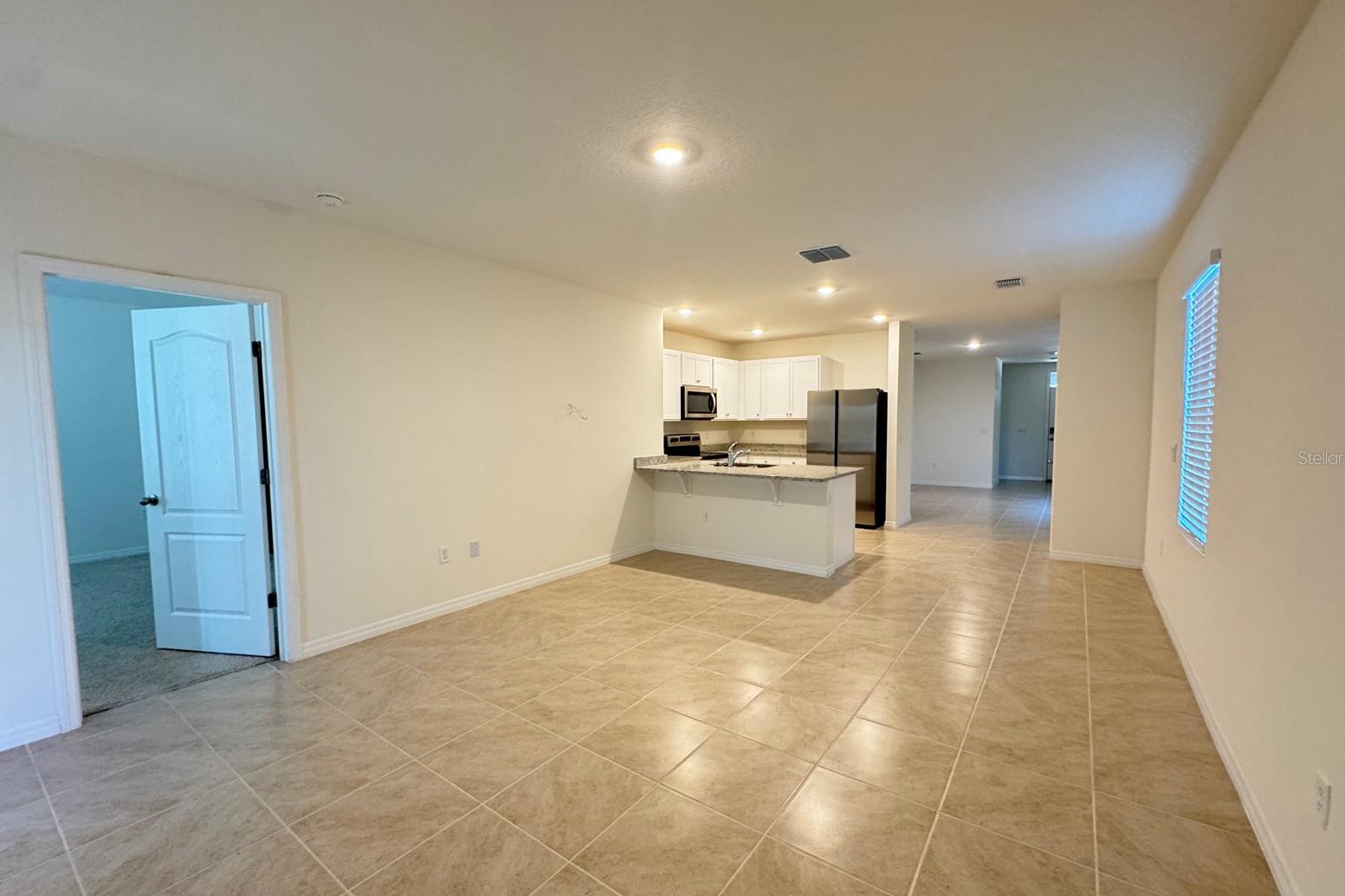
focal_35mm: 15
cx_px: 687
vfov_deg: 77.3
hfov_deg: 100.4
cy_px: 457
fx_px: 560
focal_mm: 2.22
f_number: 2.2
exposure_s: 1/60
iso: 400
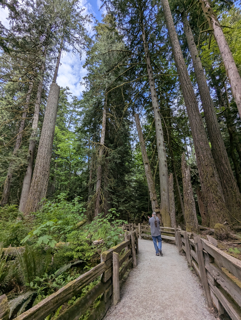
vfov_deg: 94.4
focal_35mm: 16
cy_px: 160
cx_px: 120
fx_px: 148
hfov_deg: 78.2
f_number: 2.2
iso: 45
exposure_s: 1/788
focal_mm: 2.35
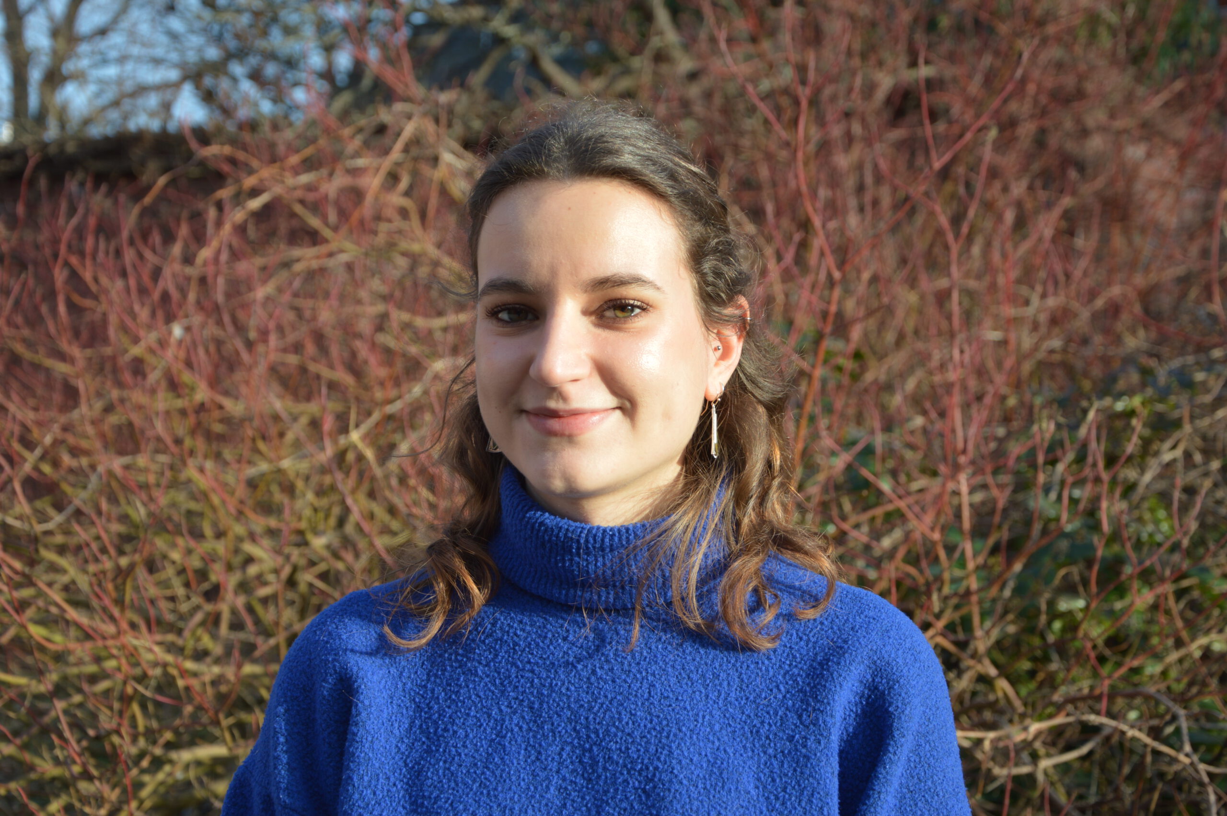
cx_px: 614
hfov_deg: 28.1
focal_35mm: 72
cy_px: 408
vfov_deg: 18.9
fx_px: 2452
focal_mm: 48
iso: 100
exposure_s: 1/160
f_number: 4.8
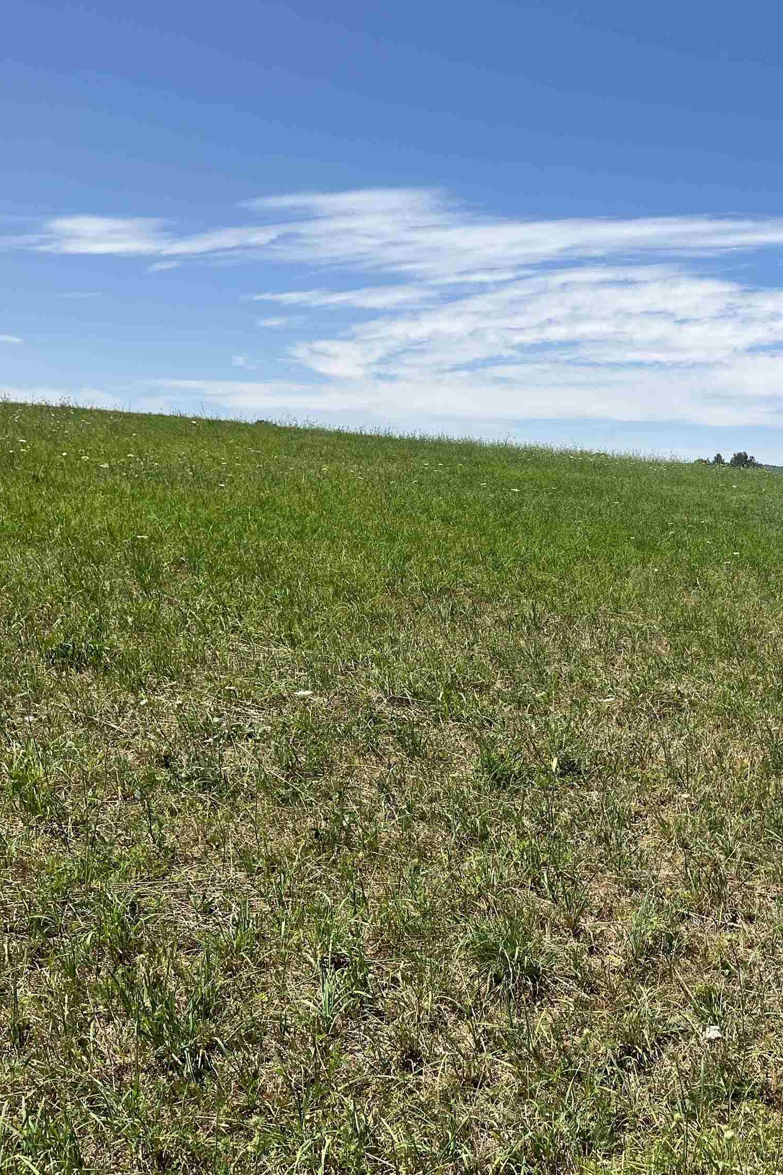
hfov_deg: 33.5
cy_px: 581
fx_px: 1207
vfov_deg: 51.9
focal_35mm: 37
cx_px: 741
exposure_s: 1/4651
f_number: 1.6
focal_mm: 5.1
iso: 50
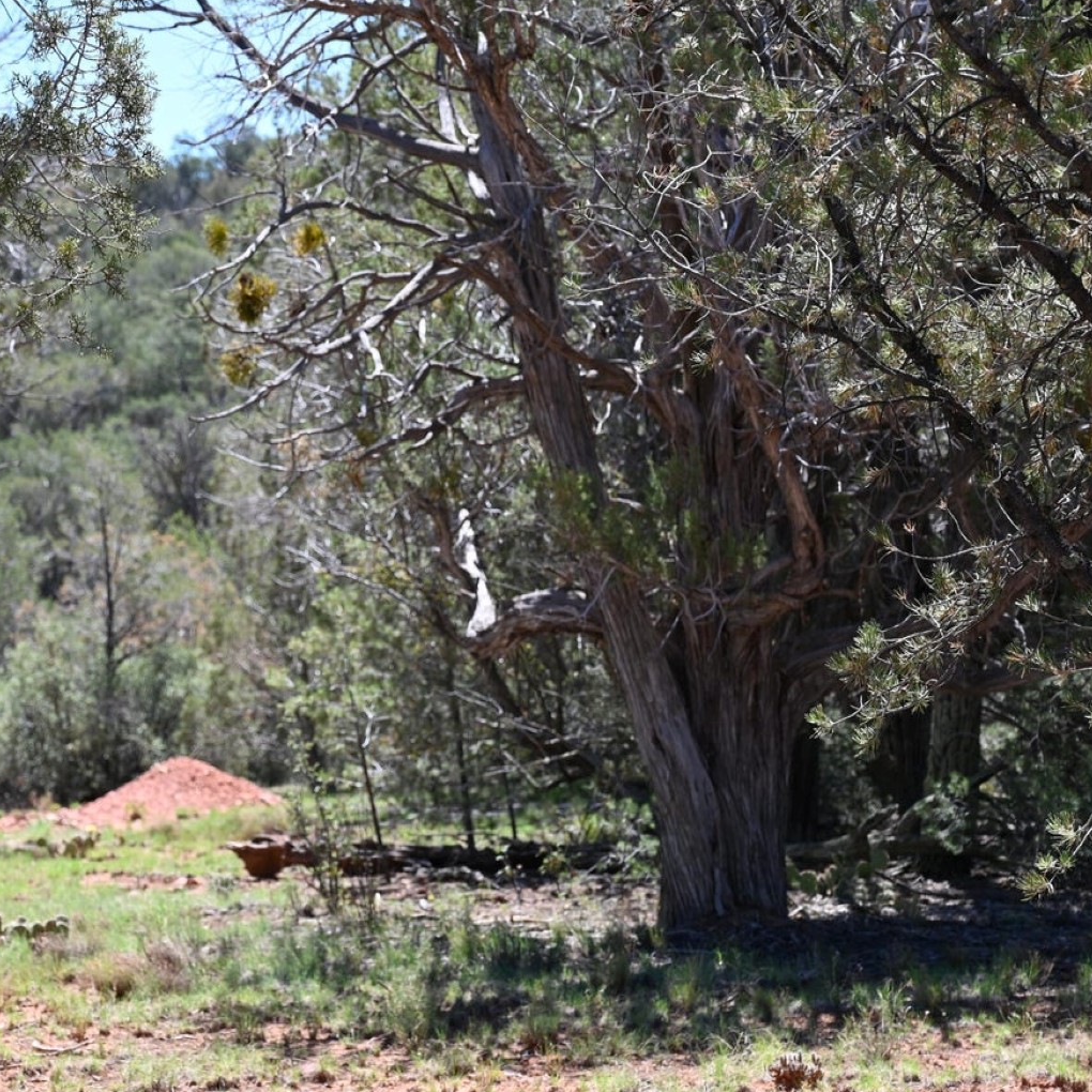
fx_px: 3747
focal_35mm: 105
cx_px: 346
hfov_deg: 16.5
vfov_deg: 16.6
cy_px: 486
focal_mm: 70
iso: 110
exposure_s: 1/250
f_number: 5.6
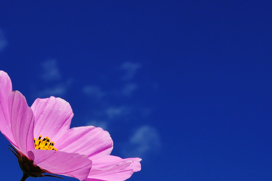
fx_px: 772
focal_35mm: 102
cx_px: 117
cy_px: 183
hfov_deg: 20.0
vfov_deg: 13.2
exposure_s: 1/800
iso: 200
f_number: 9
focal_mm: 27
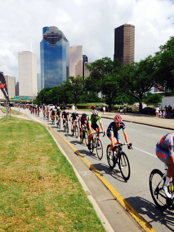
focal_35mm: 33
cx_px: 87
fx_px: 221
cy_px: 116
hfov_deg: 42.9
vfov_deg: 55.4
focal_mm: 4.12
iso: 50
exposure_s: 1/2358
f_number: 2.4
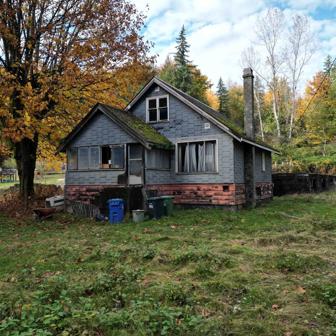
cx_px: 166
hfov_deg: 55.6
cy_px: 166
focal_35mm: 29
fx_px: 318
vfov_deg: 55.6
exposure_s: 1/1250
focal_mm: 6.72
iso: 100
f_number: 1.7
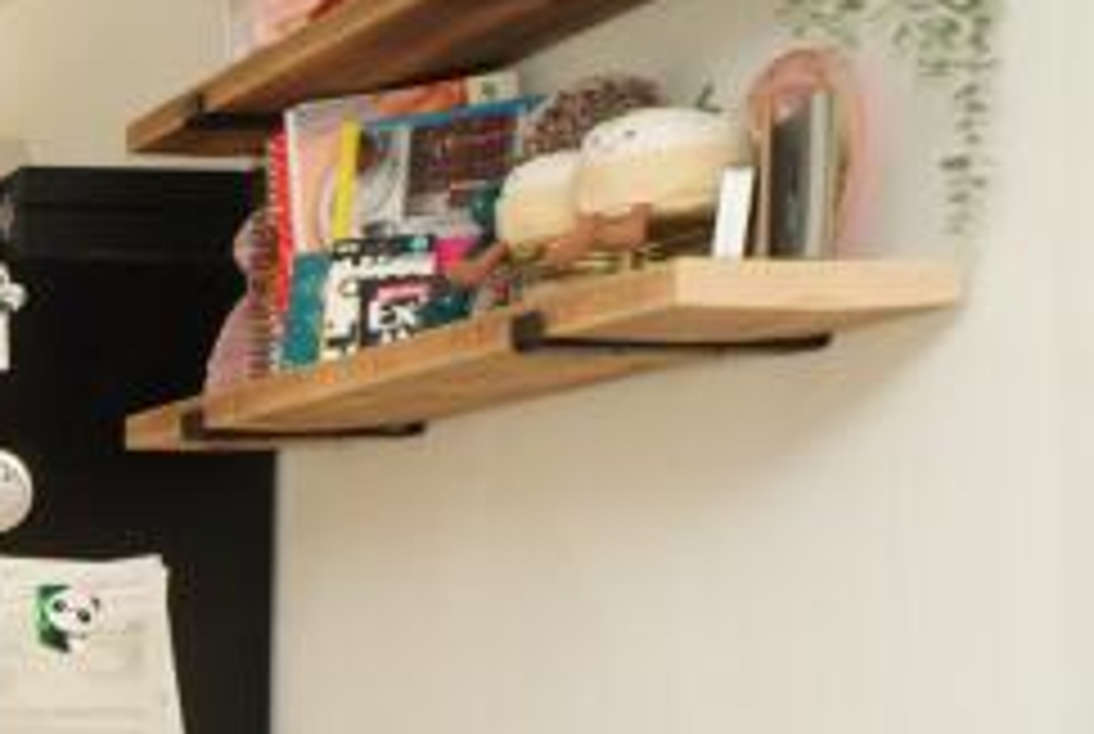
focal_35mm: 101
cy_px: 770
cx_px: -846
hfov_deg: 16.9
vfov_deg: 13.4
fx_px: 3075
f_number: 8
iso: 1000
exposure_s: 1/60
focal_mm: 16
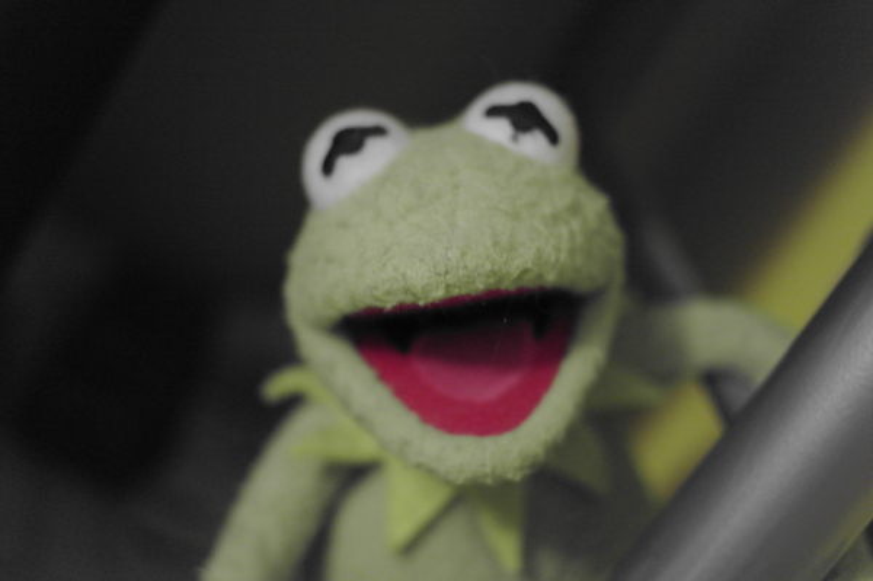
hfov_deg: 42.8
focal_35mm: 46
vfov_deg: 29.2
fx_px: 1115
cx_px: 436
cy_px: 290
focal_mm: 30
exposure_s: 1/13
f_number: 2
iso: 800
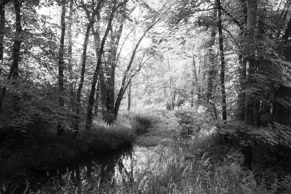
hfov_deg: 55.8
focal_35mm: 34
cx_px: 146
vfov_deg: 38.9
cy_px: 97
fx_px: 275
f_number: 4
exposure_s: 1/40
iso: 320
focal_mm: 12.56
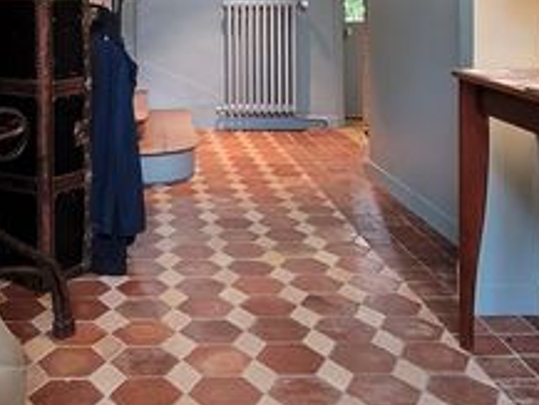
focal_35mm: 48
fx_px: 748
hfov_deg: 38.8
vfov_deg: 27.8
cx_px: 152
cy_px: -35
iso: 320
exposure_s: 1/33
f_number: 2.2
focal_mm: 1.74
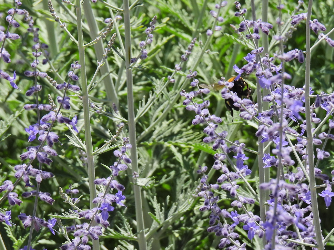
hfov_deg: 2.3
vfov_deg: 1.7
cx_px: 191
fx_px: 8285
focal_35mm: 859
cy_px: 114
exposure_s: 1/500
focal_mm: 116
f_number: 5.6
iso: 100
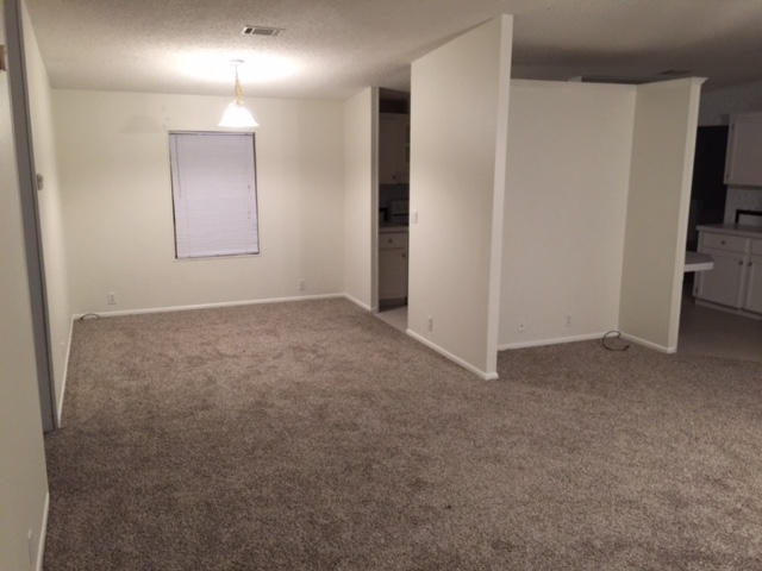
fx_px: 638
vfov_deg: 48.2
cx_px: 381
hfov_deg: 61.7
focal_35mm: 29
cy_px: 286
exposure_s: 1/8
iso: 125
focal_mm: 4.15
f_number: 2.2
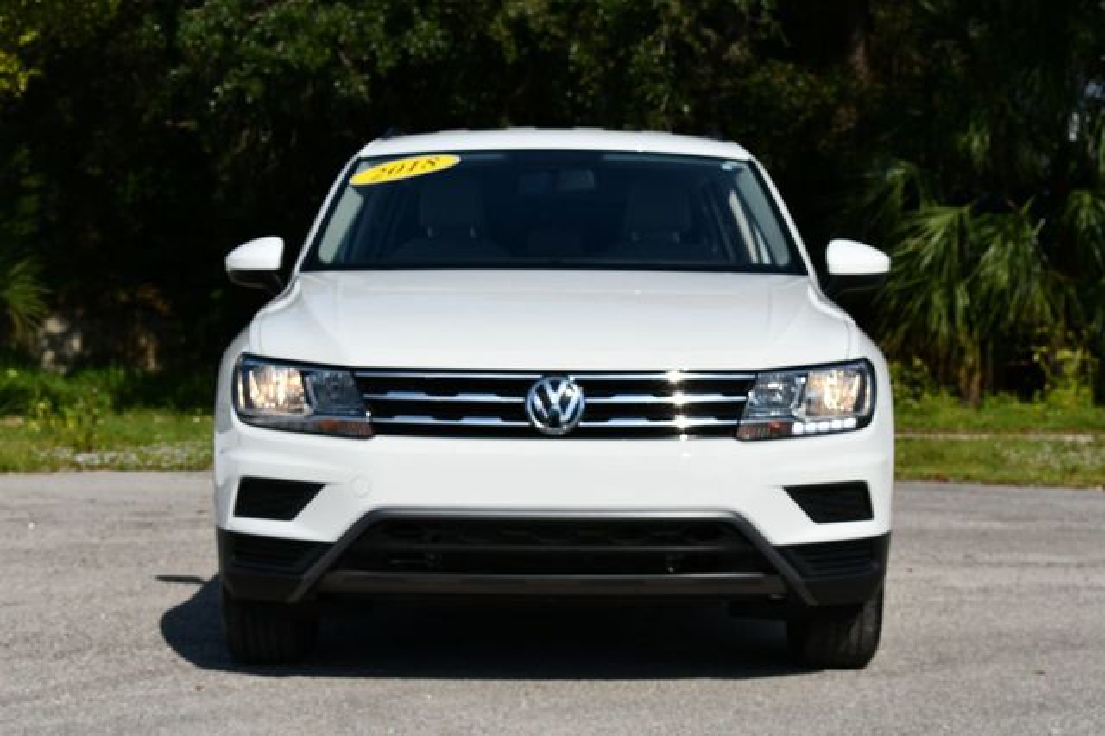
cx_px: 552
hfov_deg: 26.0
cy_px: 368
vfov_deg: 17.5
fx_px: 2393
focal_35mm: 78
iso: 100
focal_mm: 52
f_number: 10
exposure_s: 1/400
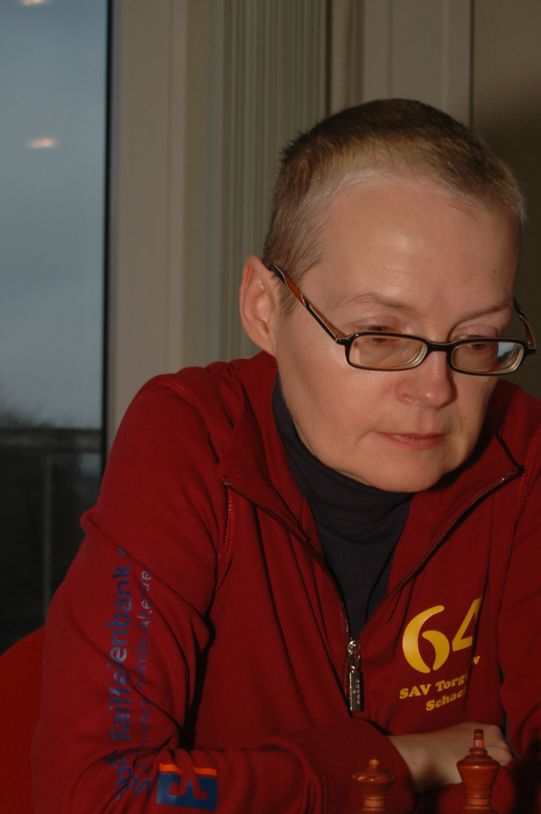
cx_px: 364
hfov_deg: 15.3
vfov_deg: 22.7
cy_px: 580
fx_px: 2010
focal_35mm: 89
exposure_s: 1/60
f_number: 5.3
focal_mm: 40
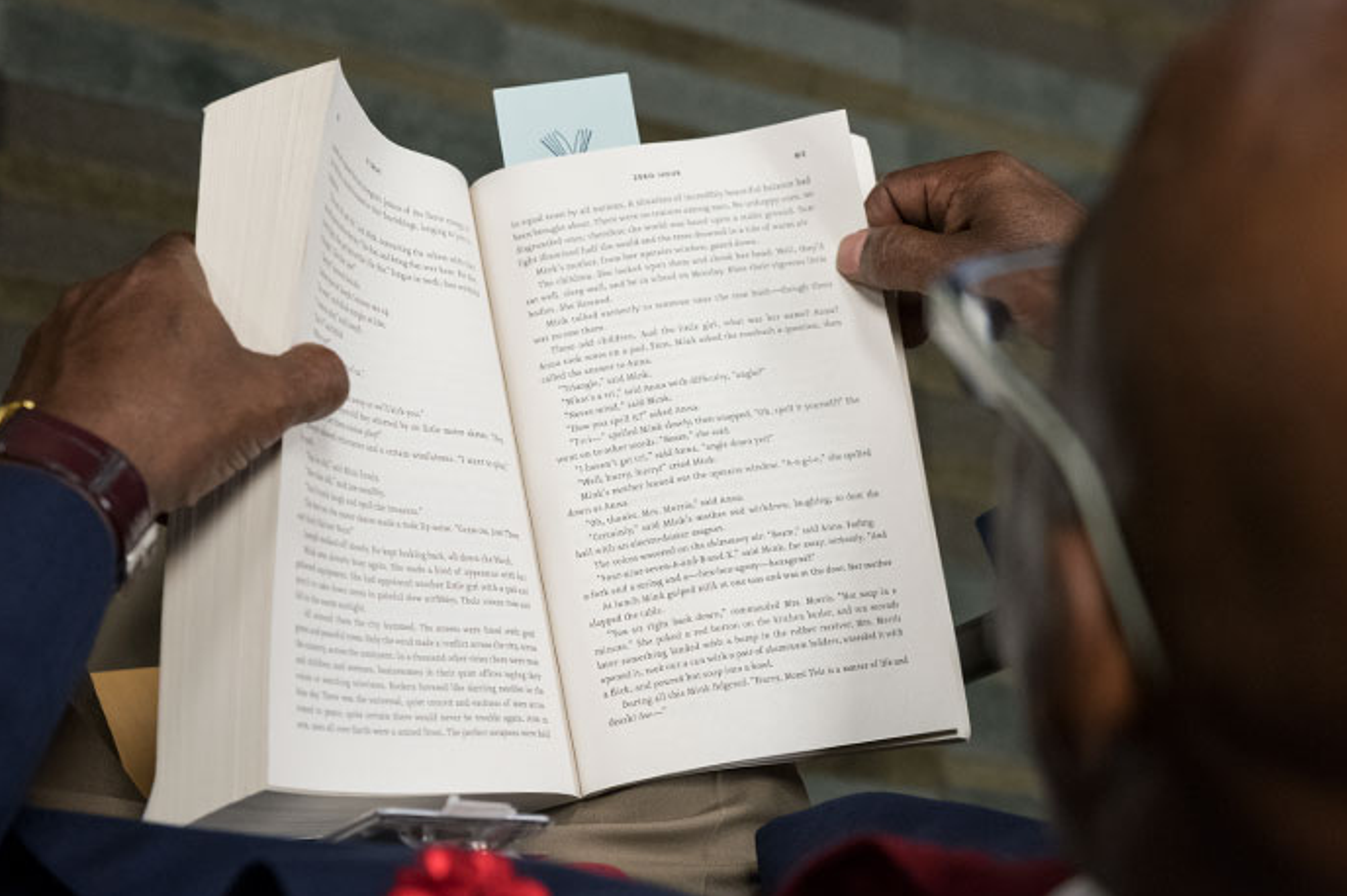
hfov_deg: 33.4
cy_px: 473
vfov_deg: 22.6
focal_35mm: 60
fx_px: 2244
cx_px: 666
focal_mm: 55
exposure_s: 1/160
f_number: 5
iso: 1600
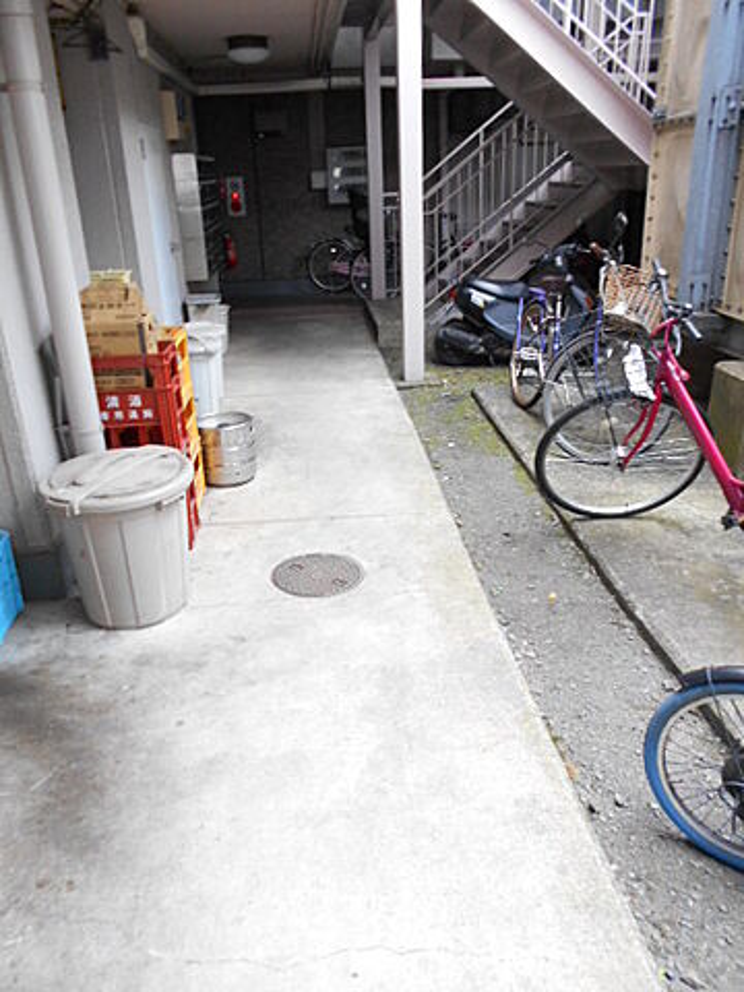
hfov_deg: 53.1
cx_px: 372
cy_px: 496
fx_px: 745
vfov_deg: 67.3
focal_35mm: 26
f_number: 3.2
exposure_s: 1/30
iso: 280
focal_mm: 4.6
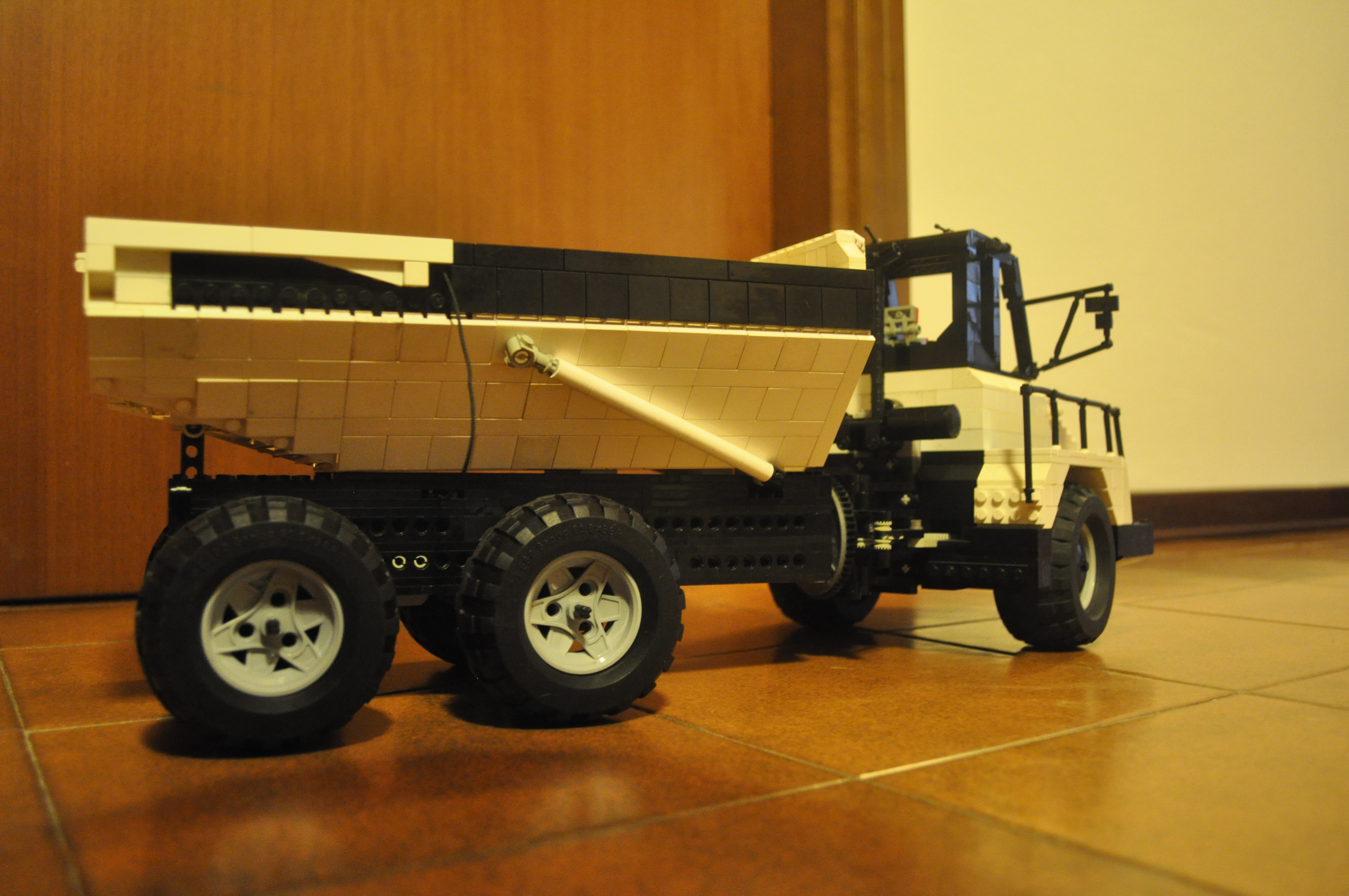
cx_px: 674
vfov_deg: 43.5
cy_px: 448
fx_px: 1123
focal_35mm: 30
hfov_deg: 62.0
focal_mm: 20
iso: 1600
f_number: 3.8
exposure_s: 1/4
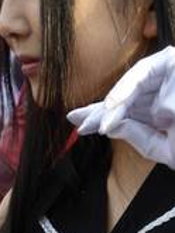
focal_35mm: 420
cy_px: 113
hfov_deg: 3.5
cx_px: 99
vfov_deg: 4.7
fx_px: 2827
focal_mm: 31.3
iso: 100
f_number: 5.4
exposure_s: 1/100
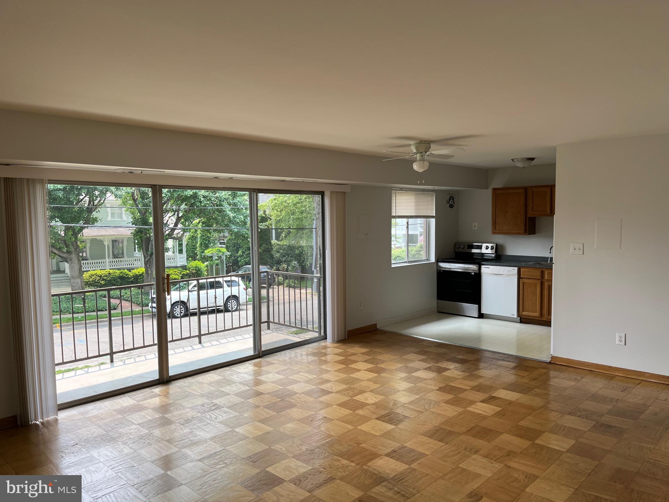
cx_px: 334
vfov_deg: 53.1
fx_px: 502
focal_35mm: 26
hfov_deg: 67.3
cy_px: 251
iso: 50
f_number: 1.6
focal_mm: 5.1
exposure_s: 1/284
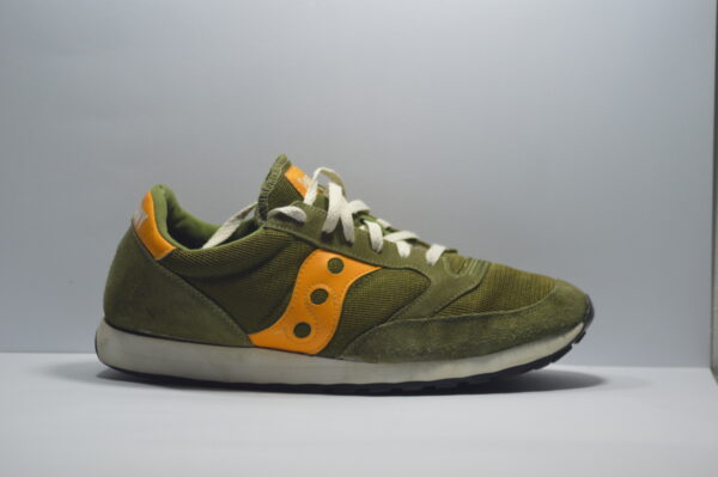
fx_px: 4035
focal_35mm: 202
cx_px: 359
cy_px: 238
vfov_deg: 6.8
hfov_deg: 10.2
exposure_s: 1/125
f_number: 4.2
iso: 400
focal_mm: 135
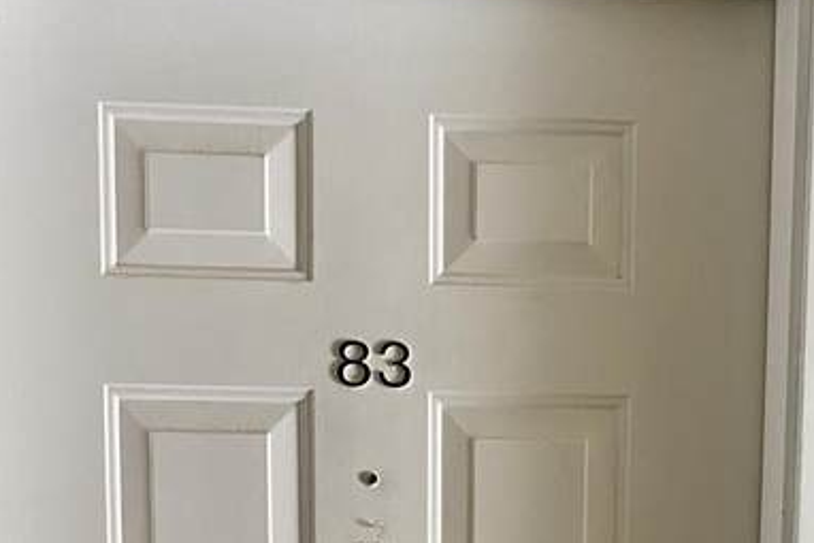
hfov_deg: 29.6
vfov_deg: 17.3
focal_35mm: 68
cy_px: 892
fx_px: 1538
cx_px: 469
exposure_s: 1/69
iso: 125
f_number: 1.8
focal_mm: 4.25
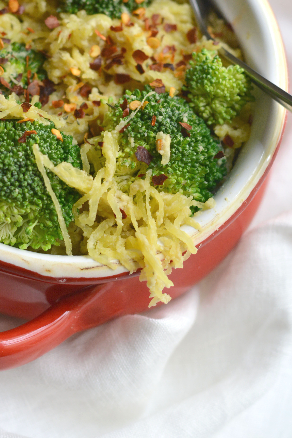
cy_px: 114
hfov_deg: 11.3
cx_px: 71
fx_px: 1472
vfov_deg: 16.8
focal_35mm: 121
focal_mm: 50
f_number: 3.5
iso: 400
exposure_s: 1/80
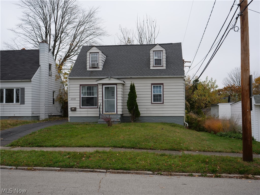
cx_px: 130
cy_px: 98
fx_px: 300
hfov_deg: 46.8
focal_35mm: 40
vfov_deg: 36.0
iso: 200
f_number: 3.3
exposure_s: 1/100
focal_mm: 20
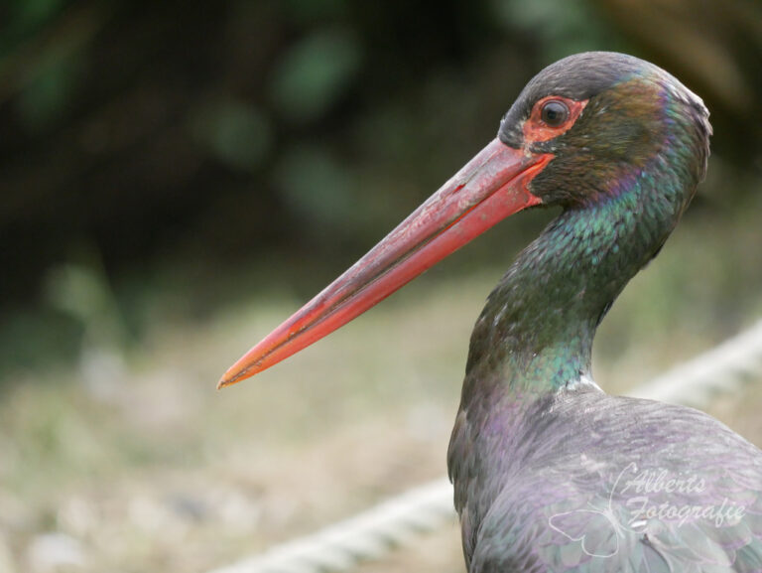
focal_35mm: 500
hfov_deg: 4.0
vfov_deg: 3.0
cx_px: 381
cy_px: 286
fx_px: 11013
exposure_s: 1/640
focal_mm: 250
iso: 2000
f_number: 5.4
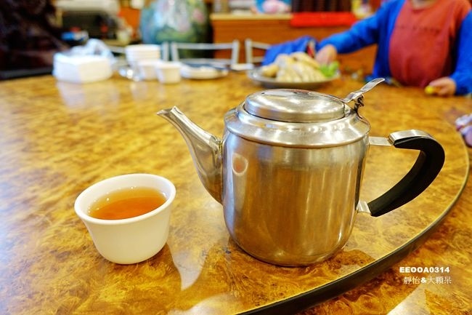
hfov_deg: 73.8
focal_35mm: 24
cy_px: 158
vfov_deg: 53.1
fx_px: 315
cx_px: 236
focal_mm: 8.8
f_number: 1.8
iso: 400
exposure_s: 1/30
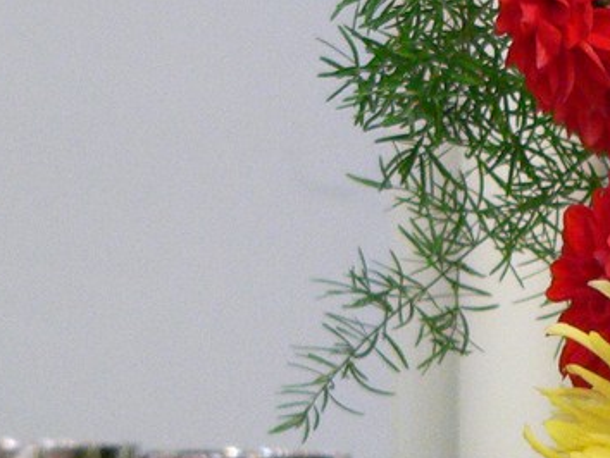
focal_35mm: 352
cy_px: 329
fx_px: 6207
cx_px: 675
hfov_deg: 5.6
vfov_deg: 4.2
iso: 400
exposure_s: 1/100
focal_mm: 19.5
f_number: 2.8
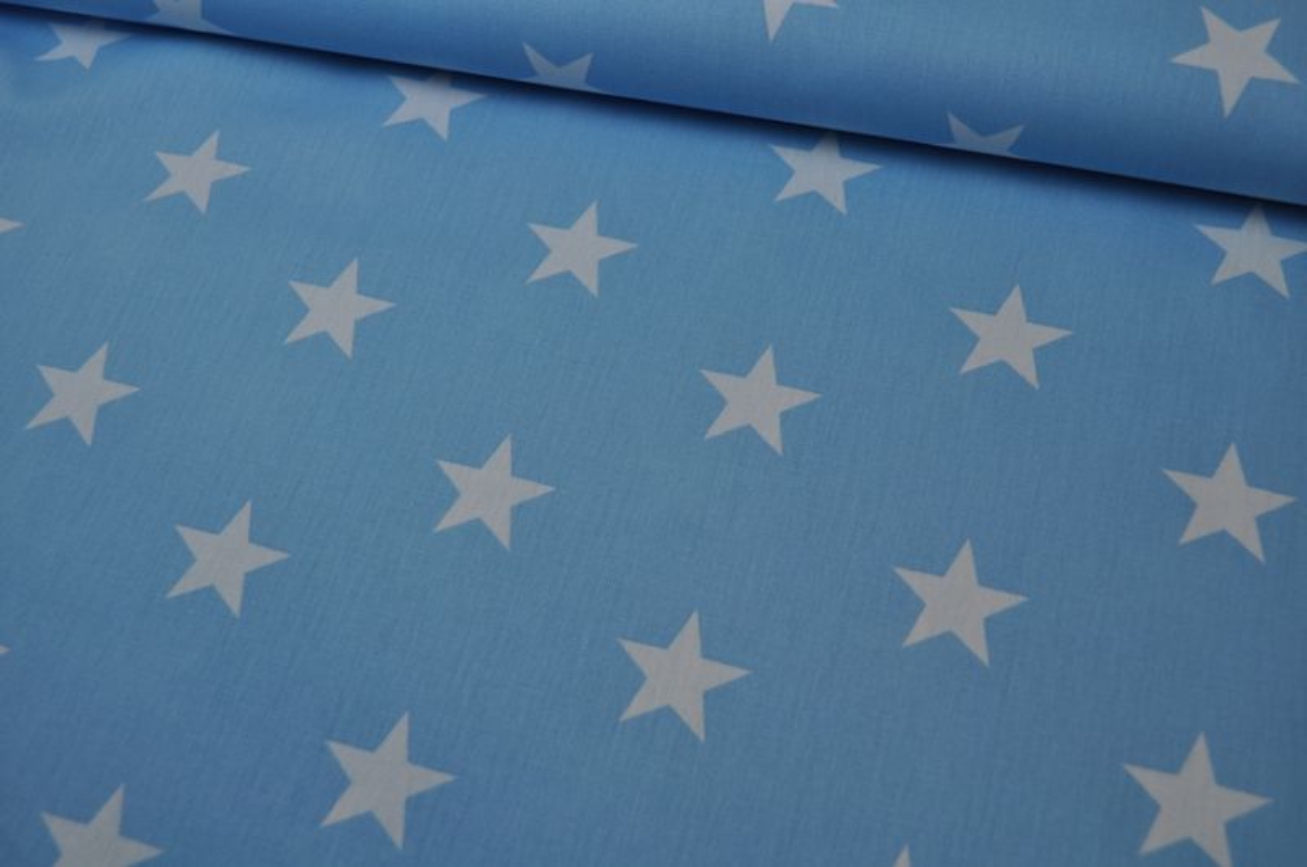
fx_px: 1577
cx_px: 654
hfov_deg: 45.0
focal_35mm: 44
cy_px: 434
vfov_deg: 30.8
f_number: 5.6
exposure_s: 1/125
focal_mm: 29
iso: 220
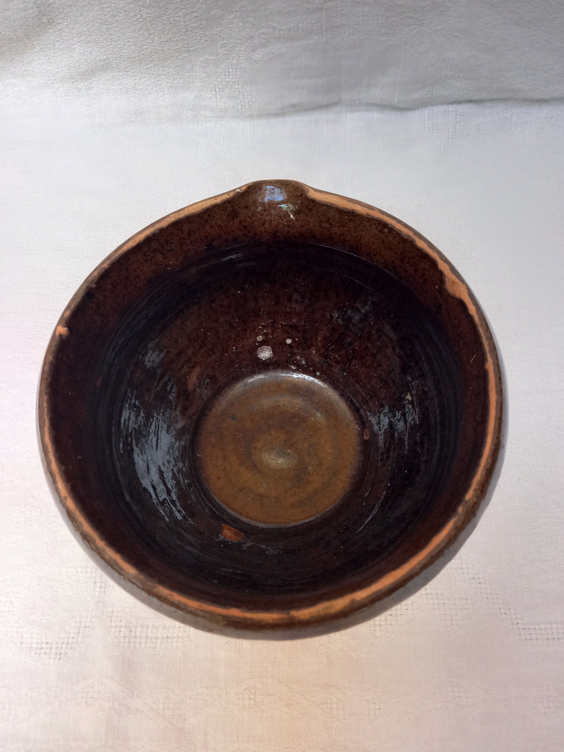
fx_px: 543
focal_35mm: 25
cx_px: 282
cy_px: 376
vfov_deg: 69.4
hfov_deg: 54.9
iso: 125
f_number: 2
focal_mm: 4.6
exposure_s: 1/50
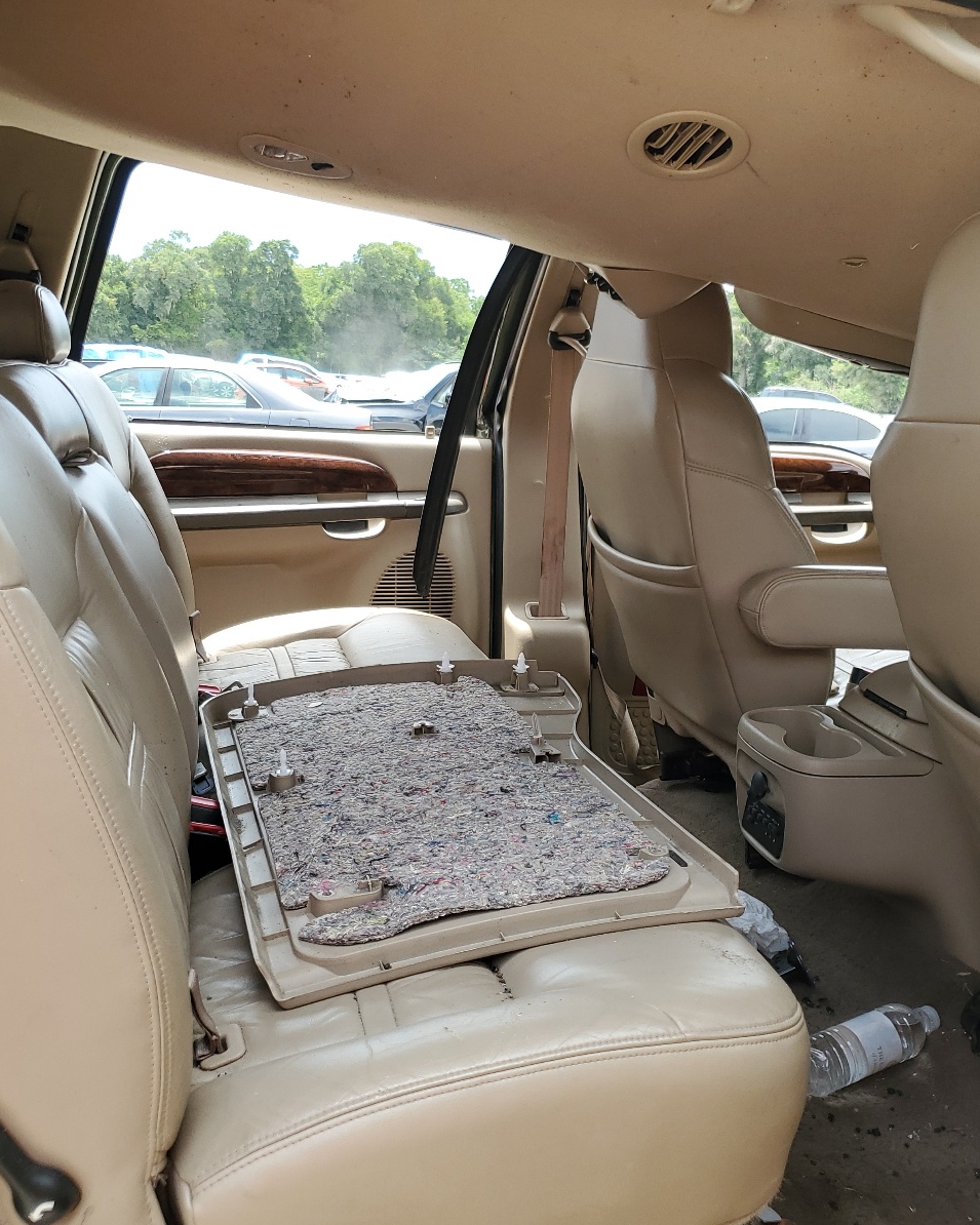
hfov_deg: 43.4
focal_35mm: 34
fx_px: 1233
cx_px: 498
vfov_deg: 52.8
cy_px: 611
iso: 50
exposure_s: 1/476
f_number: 1.5
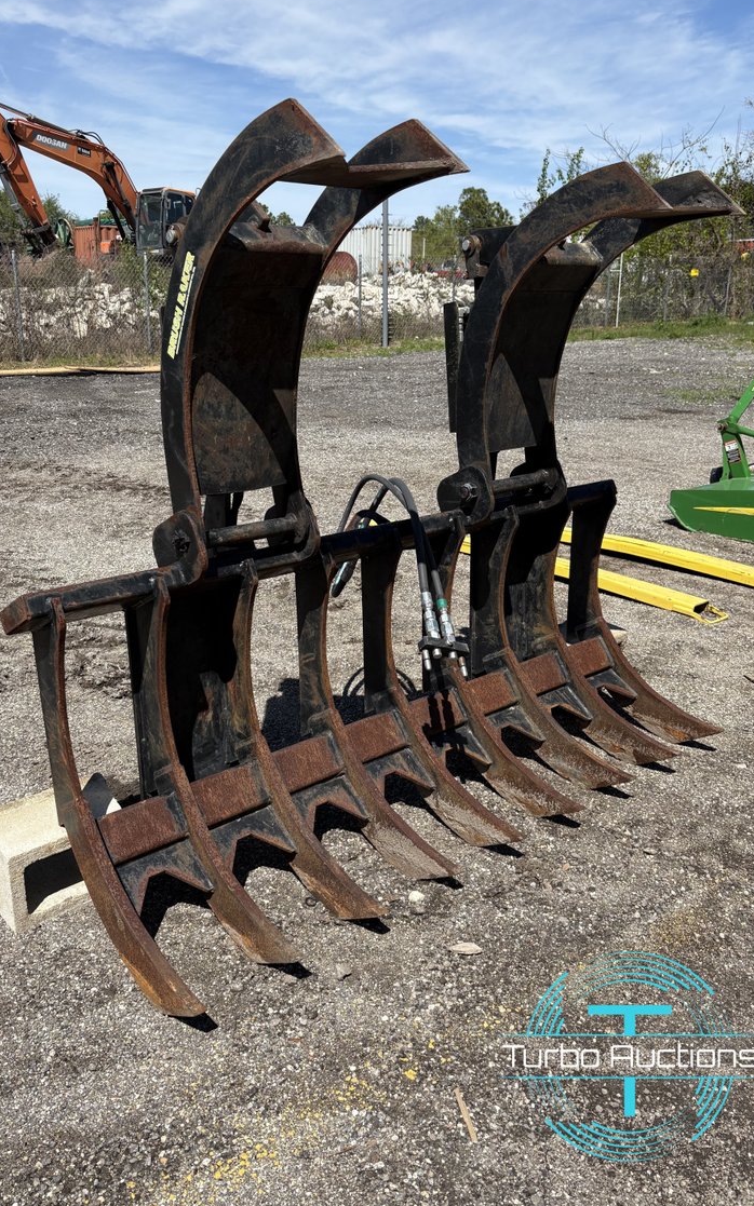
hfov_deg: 44.5
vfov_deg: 66.5
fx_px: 921
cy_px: 597
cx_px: 354
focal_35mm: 28
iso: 50
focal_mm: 5.96
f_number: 1.6
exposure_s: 1/4065
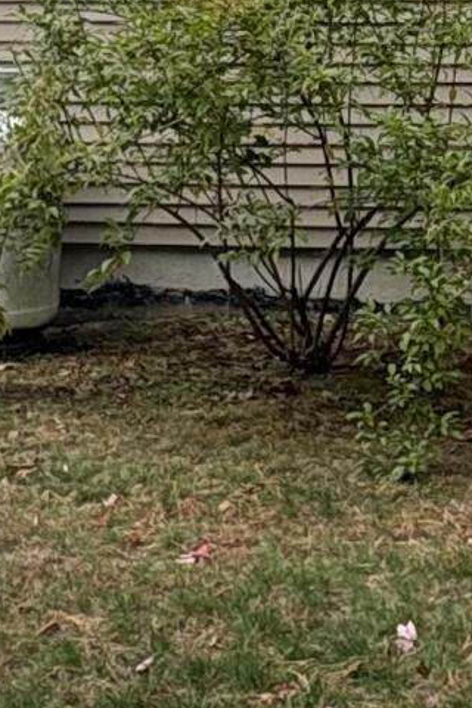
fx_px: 1790
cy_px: -59
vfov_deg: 21.3
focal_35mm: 91
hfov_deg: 14.9
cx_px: 400
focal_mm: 2.22
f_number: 2.2
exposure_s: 1/993
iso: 64
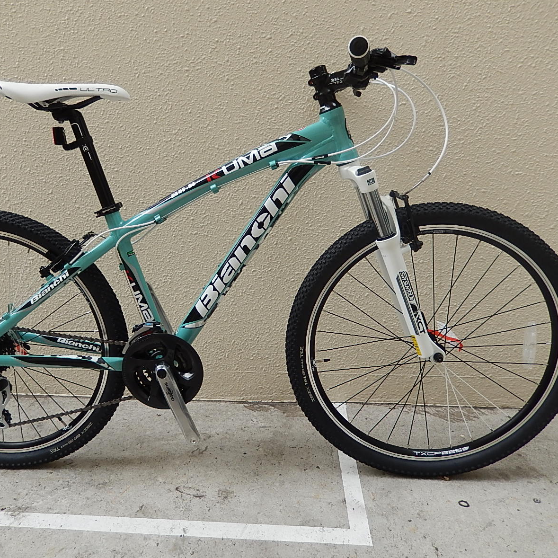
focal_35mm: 30
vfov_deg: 54.0
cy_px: 281
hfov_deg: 53.8
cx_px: 236
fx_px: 547
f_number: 3.4
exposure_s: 1/100
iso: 125
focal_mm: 4.5
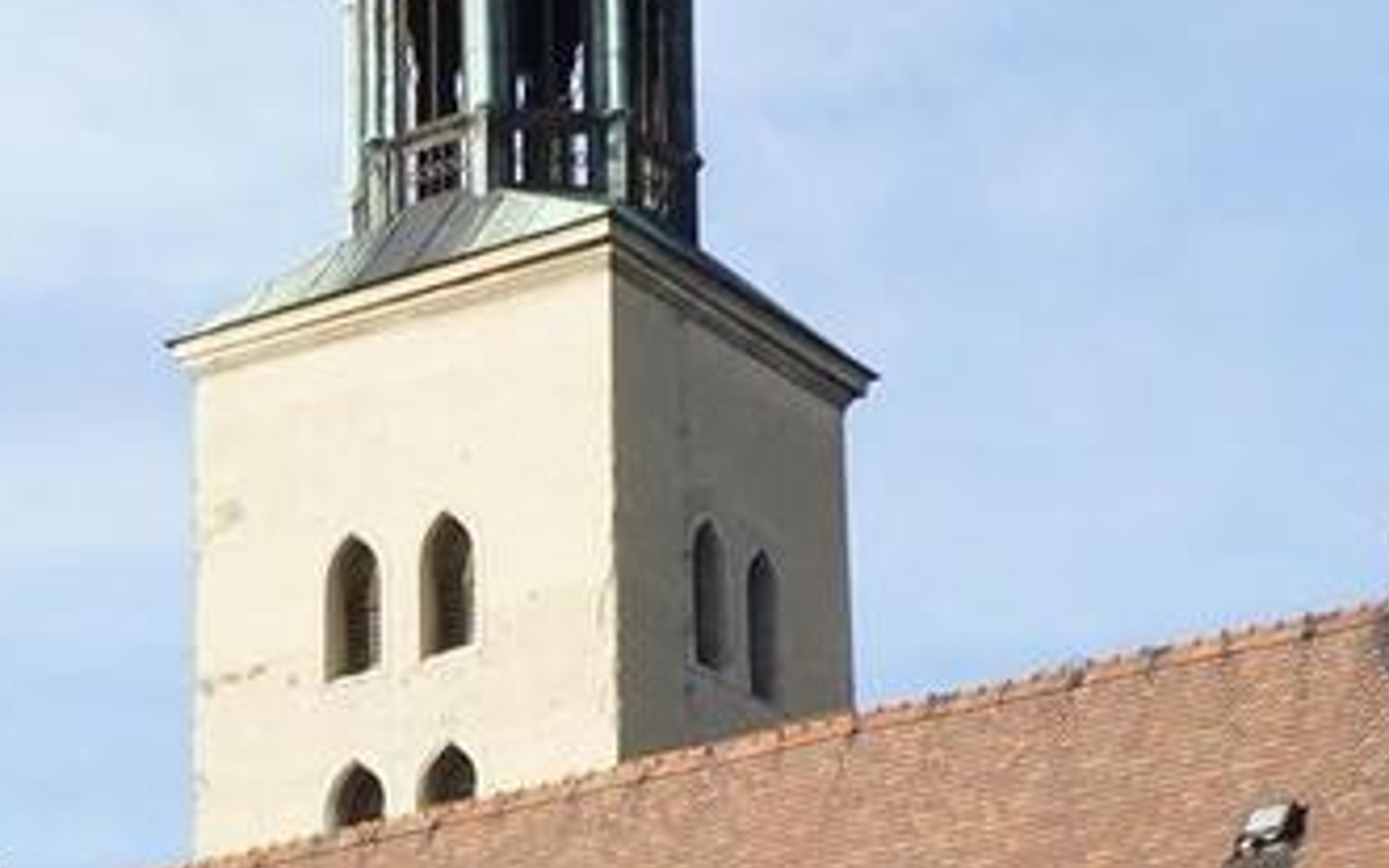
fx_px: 5414
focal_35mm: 143
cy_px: 1442
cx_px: 80
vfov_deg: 8.9
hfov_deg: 14.4
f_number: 14
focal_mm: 29
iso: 200
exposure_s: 1/60
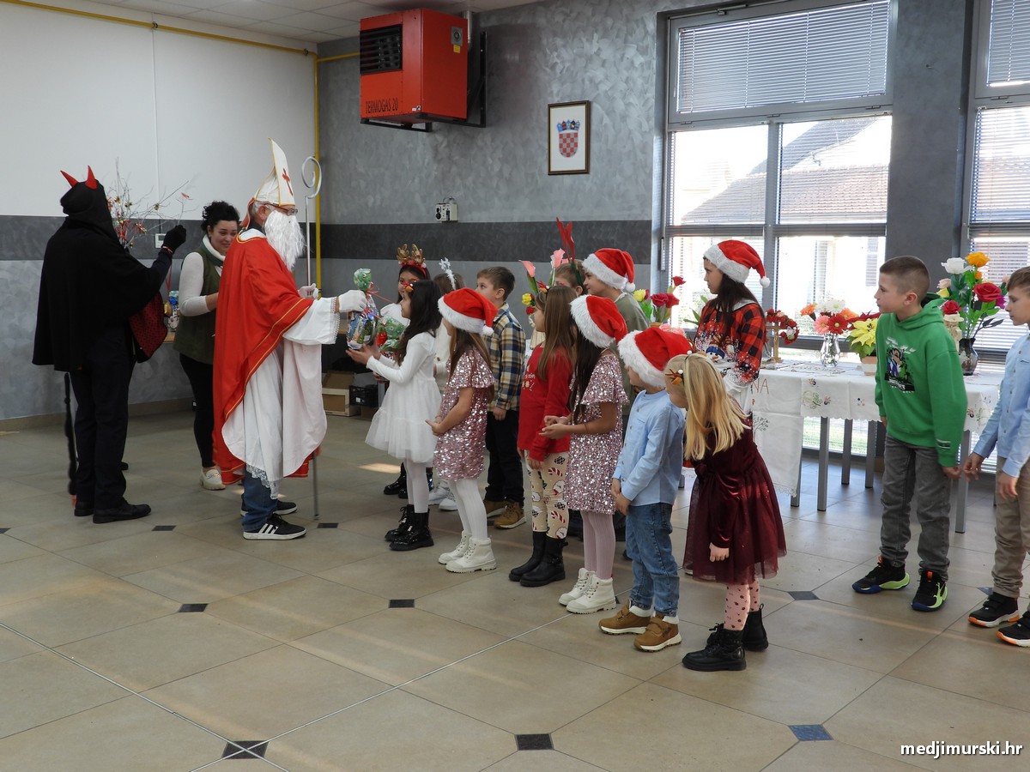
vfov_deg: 40.7
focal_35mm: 35
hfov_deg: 52.6
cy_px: 386
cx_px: 515
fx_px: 1041
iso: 100
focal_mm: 6.3
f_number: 3.2
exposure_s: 1/40
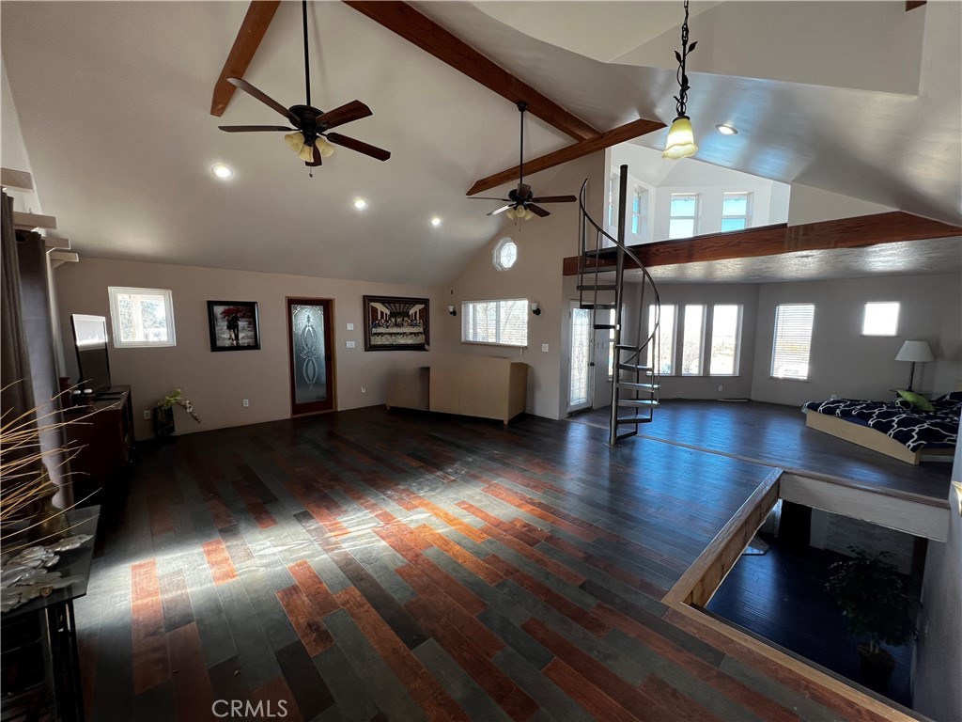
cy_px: 361
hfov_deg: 106.2
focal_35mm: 13
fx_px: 361
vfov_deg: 89.9
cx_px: 481
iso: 80
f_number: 1.8
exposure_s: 1/120
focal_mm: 1.57
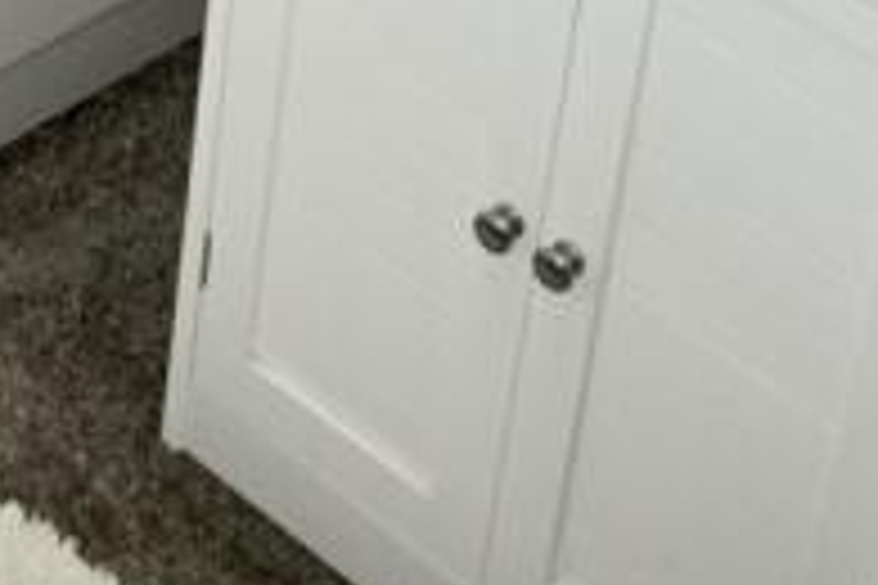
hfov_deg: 15.5
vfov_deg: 9.6
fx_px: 3073
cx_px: -270
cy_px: -842
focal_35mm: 126
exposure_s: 1/125
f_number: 4
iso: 400
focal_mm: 16
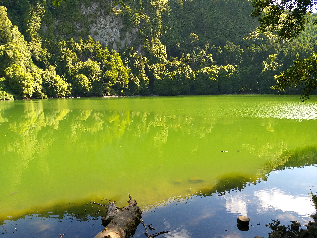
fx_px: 238
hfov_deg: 67.3
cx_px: 158
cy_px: 119
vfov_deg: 53.1
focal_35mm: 26
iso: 40
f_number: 1.7
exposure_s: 1/285
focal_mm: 3.93
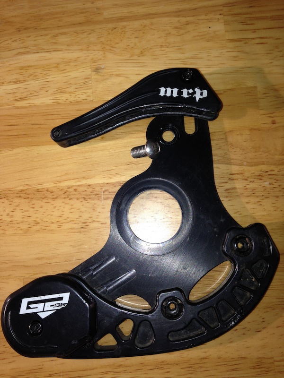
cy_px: 189
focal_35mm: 33
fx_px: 361
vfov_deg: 55.4
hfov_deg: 42.9
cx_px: 142
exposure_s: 1/85
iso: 50
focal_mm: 4.12
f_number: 2.4
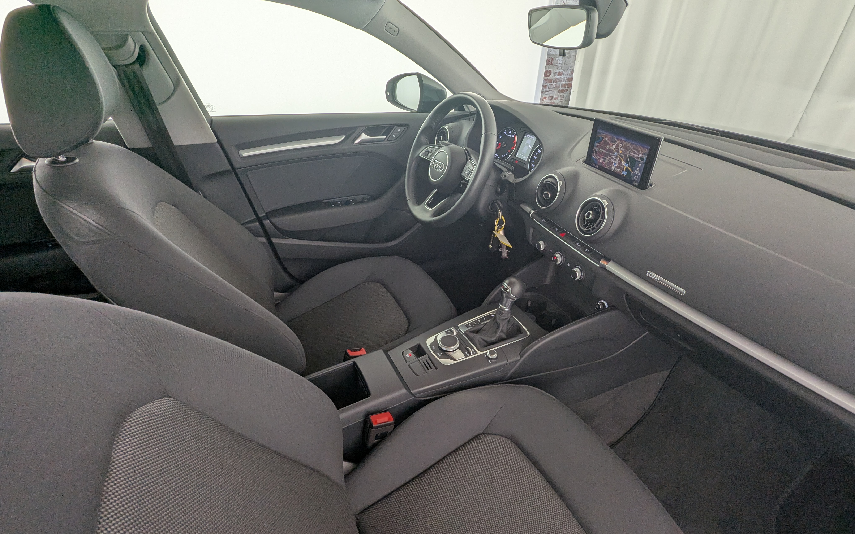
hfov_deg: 94.4
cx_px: 428
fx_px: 396
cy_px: 280
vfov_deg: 68.0
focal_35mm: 17
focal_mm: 2.35
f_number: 2.2
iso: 66
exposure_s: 1/76.8
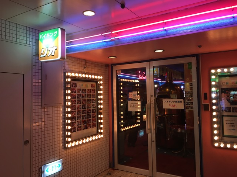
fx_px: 199
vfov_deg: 48.2
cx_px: 118
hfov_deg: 61.7
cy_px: 88
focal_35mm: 29
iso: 80
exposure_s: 1/30
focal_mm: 4.15
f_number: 2.2
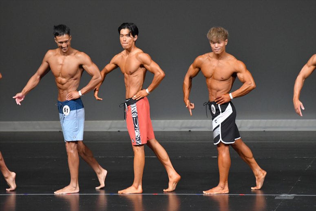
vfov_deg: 4.4
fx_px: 2764
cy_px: 106
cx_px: 158
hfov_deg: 6.5
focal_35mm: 315
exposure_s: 1/400
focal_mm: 210
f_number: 5.6
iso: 4000
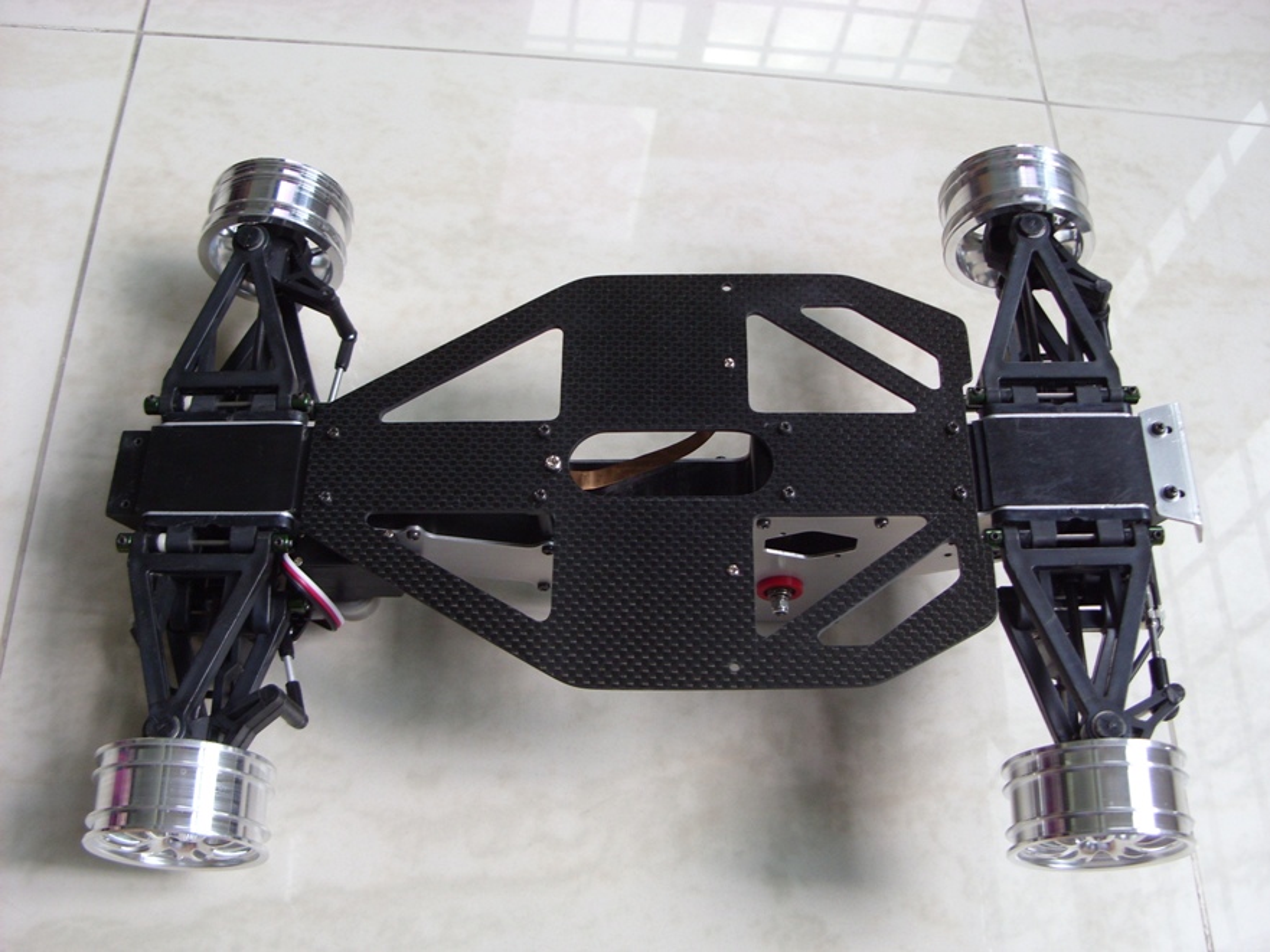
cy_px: 476
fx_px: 1394
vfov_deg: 37.7
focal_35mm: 38
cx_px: 635
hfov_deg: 49.0
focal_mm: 6.3
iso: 100
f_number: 2.8
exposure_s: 1/30
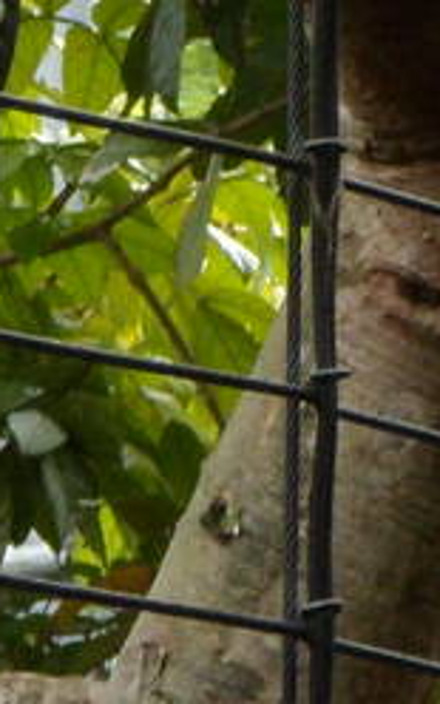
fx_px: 13776
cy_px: -386
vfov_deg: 2.9
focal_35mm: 718
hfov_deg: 1.8
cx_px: -281
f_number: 5.3
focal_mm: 17.7
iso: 100
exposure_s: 1/45
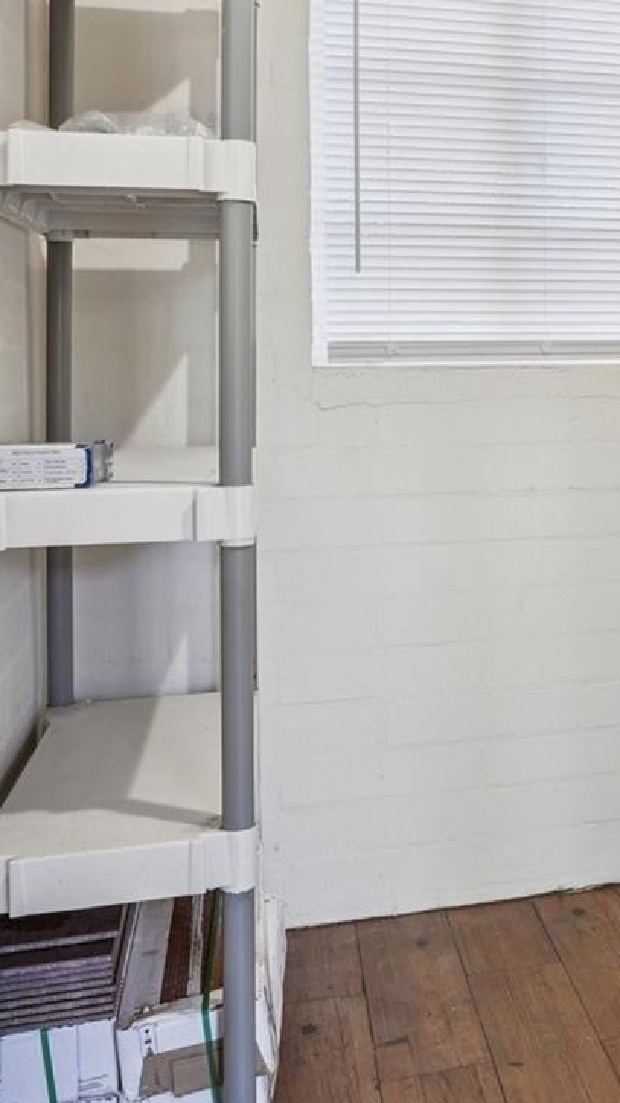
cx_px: 725
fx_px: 1287
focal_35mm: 44
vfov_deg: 45.7
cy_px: 375
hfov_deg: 24.7
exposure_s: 1/8
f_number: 8
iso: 400
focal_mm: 19
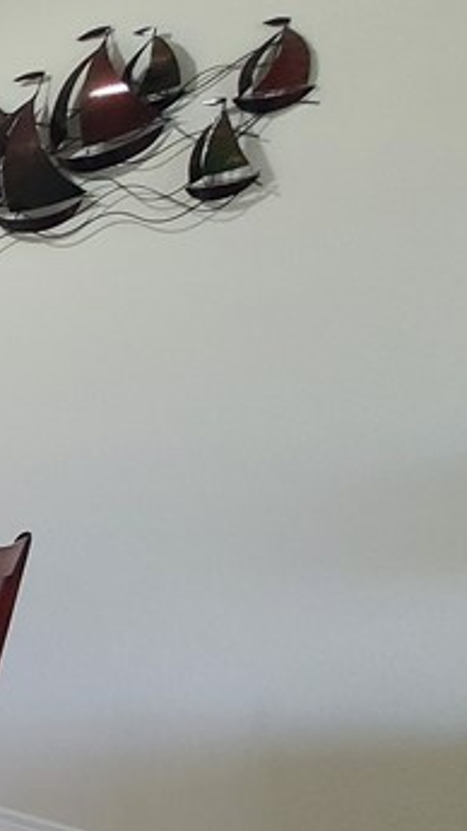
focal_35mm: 42
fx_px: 925
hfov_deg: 14.5
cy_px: 614
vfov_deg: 46.8
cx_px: -700
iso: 400
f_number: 2.2
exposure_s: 1/60
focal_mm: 2.2
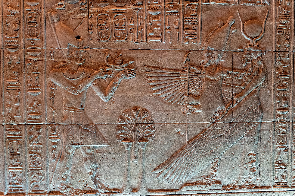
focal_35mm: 31
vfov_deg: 42.8
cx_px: 148
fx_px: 251
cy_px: 98
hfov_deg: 60.9
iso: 1600
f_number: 2.8
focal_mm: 20.4
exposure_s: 1/80
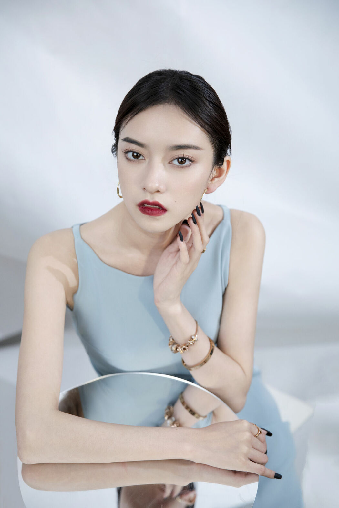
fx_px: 904
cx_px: 170
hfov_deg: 21.2
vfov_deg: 31.4
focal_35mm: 64
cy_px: 254
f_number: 3.2
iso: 1250
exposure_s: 1/100
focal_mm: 65
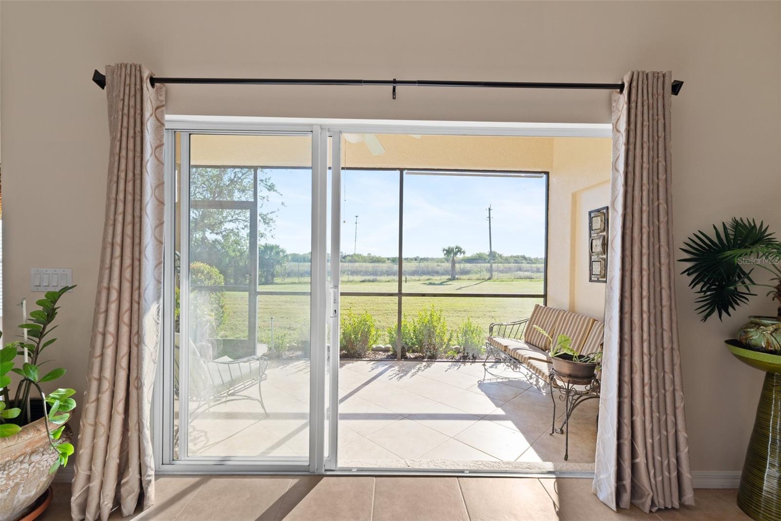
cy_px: 260
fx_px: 325
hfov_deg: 100.4
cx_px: 390
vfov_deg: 77.3
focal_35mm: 15
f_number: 8
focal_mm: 10
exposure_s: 1/13
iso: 100
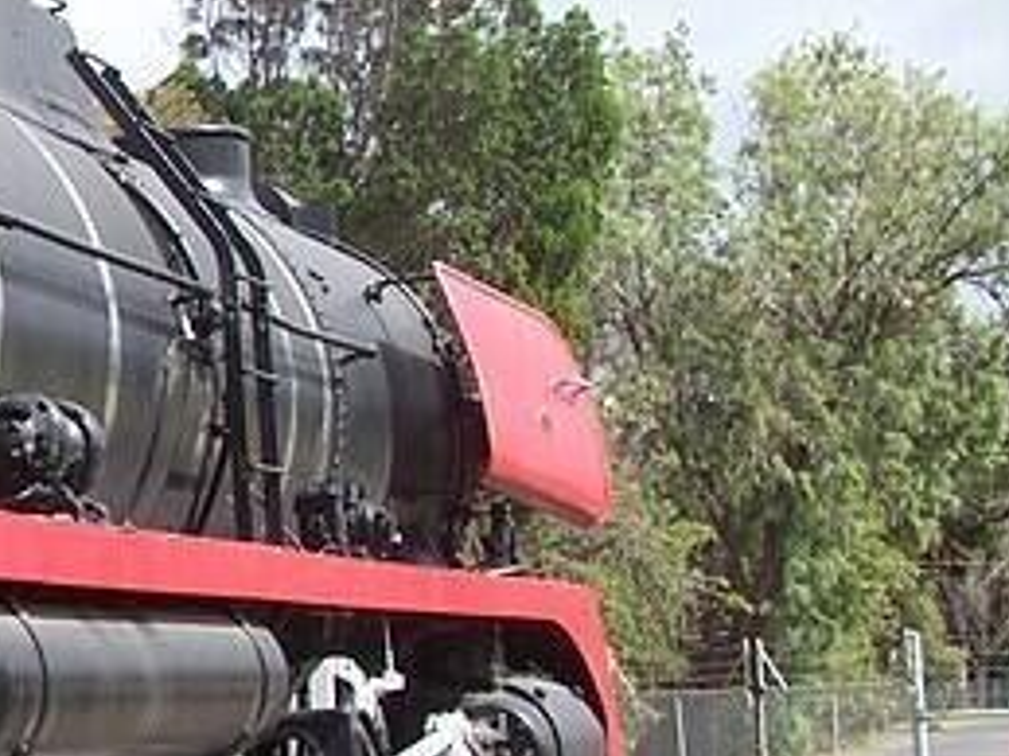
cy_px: 323
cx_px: -456
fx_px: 3147
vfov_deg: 13.7
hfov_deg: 16.7
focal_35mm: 108
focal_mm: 6
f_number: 4
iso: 80
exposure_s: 1/350
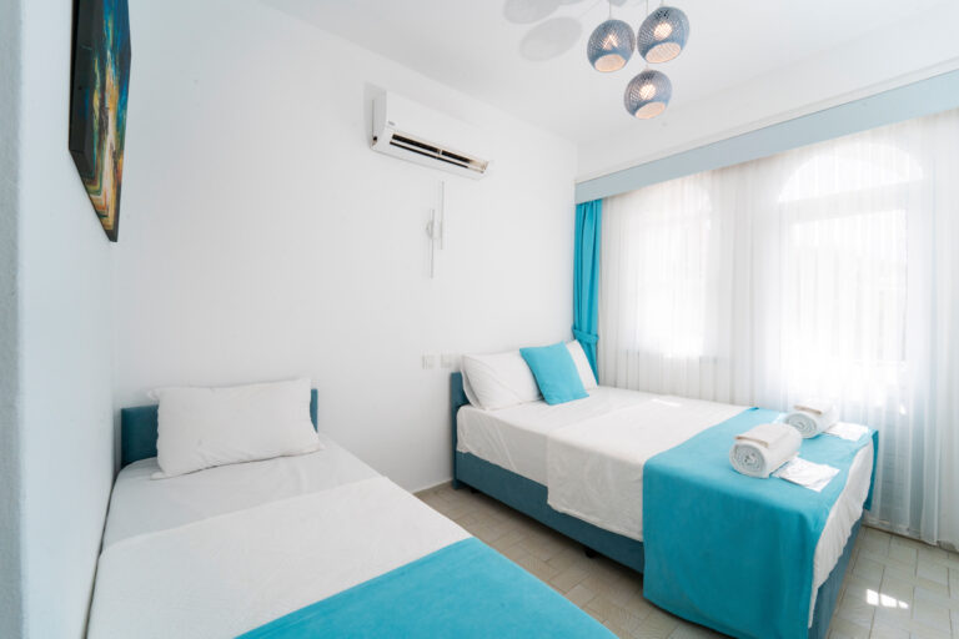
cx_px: 480
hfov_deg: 104.3
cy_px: 320
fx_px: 373
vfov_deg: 81.2
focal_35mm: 14
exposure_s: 1/50
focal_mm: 14
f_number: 20
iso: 800
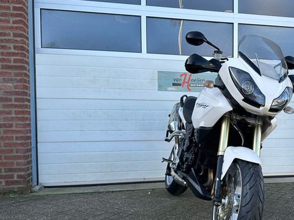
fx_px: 297
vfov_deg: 40.4
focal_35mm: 35
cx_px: 200
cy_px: 136
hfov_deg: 51.5
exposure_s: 1/943
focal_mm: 6.86
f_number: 1.78
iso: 80
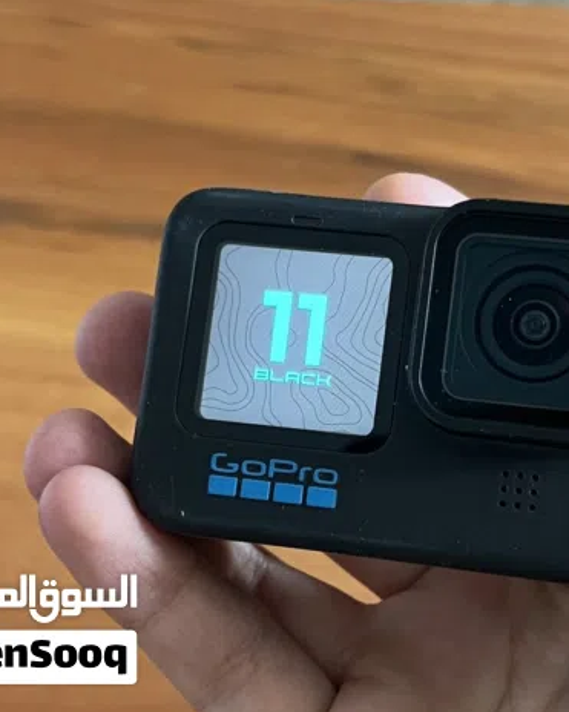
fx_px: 737
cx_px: 368
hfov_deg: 41.8
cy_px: 353
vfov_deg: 51.5
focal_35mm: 35
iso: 320
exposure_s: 1/60
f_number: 1.5
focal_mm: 5.7
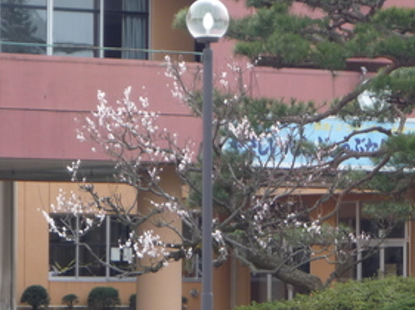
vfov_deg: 5.5
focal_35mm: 272
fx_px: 3257
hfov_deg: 7.3
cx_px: 248
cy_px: 155
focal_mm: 20.8
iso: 100
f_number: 5.8
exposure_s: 1/125
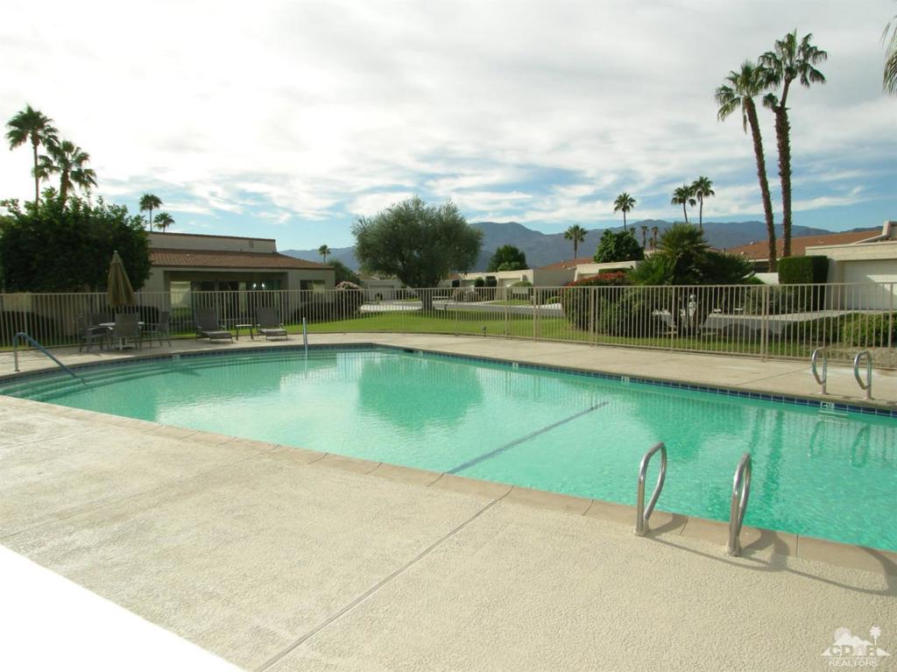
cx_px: 448
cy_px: 336
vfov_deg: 56.8
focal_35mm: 24
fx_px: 622
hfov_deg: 71.6
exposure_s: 1/276
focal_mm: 5
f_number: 5.4
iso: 64
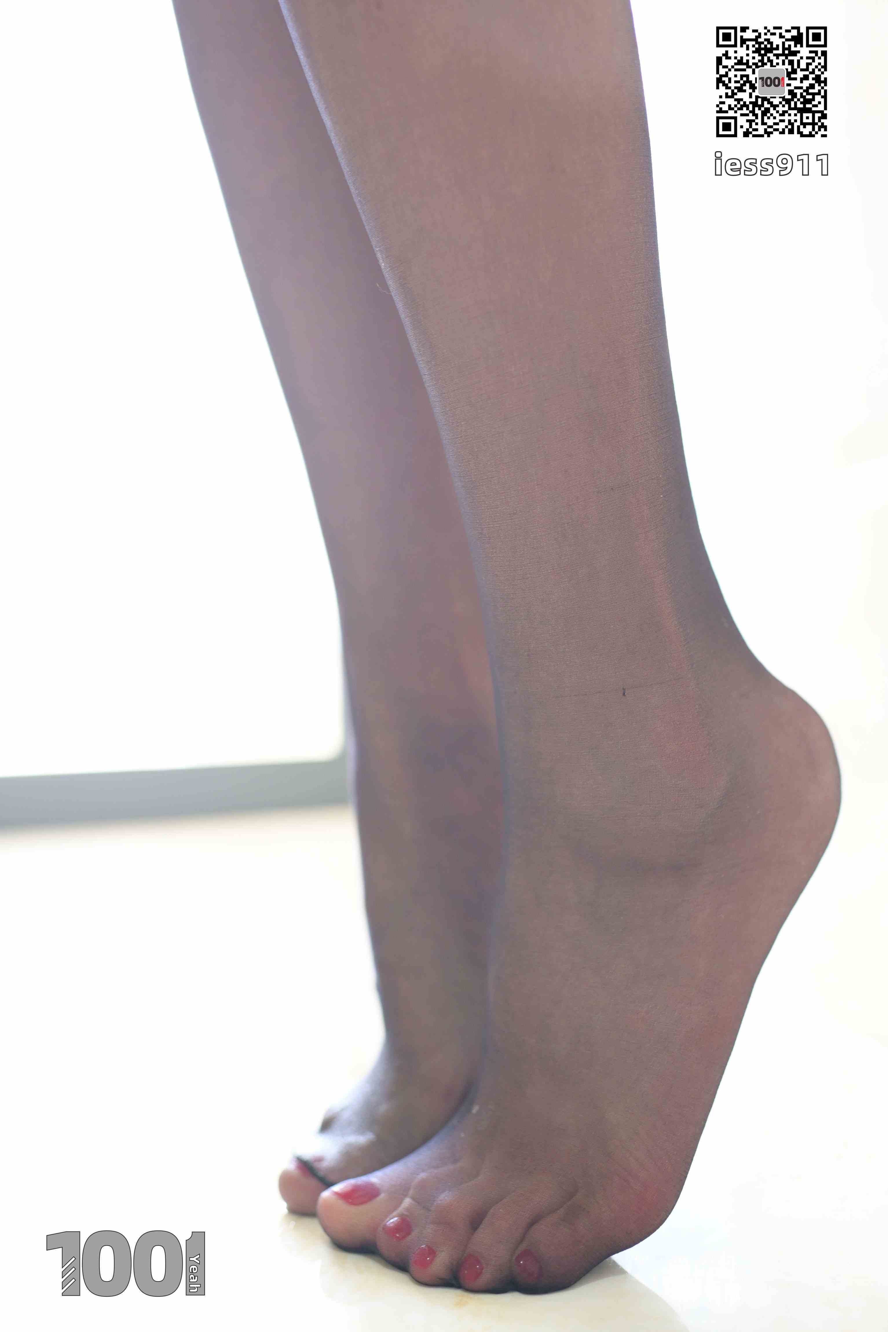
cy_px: 666
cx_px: 444
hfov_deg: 37.9
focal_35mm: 35
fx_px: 1295
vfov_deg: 54.4
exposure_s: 1/250
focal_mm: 35
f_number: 2.5
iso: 1250
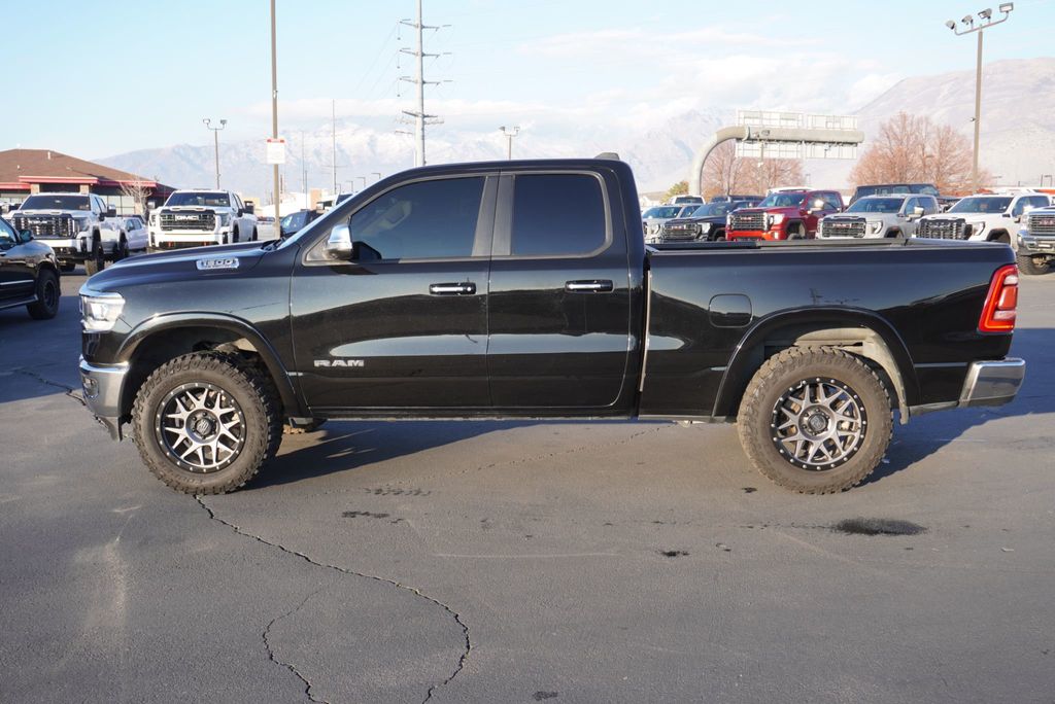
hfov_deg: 55.1
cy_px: 352
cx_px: 528
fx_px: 1012
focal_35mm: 34
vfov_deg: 38.4
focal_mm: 23
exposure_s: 1/125
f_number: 5.6
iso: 100
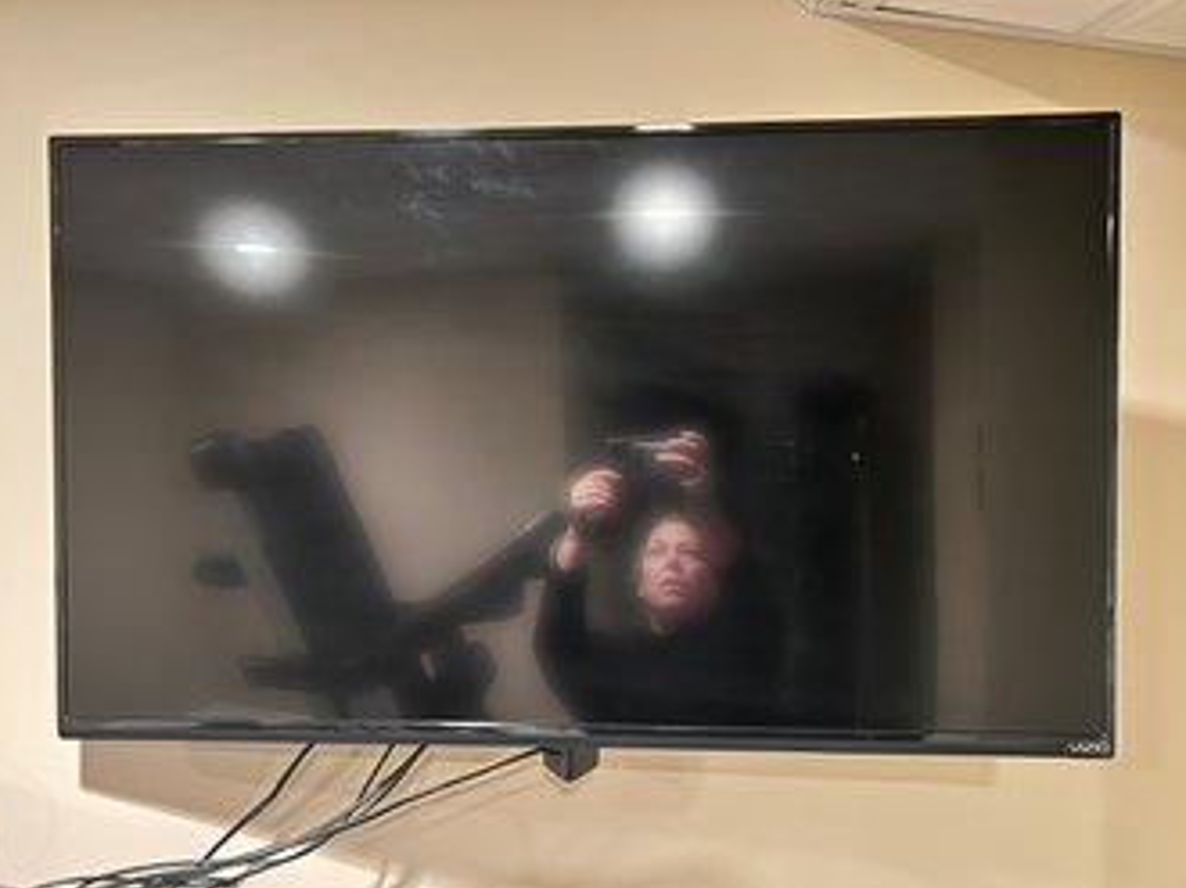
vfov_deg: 51.3
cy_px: 455
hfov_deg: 65.3
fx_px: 924
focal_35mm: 27
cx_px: 577
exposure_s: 1/24
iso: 800
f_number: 1.5
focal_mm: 5.7
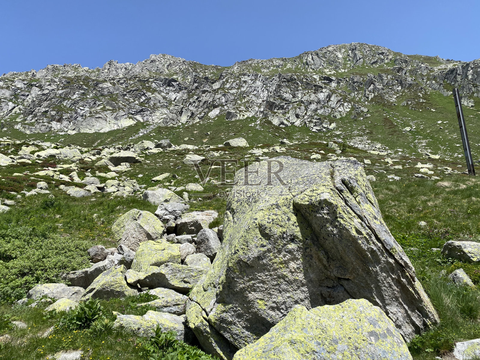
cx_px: 240
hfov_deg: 67.3
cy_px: 180
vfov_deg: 53.1
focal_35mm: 26
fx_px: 361
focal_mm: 4.25
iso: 32
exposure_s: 1/2625
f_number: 1.8
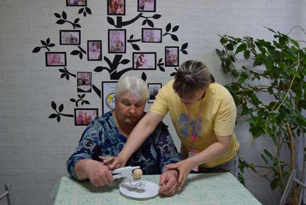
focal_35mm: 39
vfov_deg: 34.3
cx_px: 153
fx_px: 332
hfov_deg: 49.5
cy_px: 102
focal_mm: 26
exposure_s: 1/60
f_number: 4
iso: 400
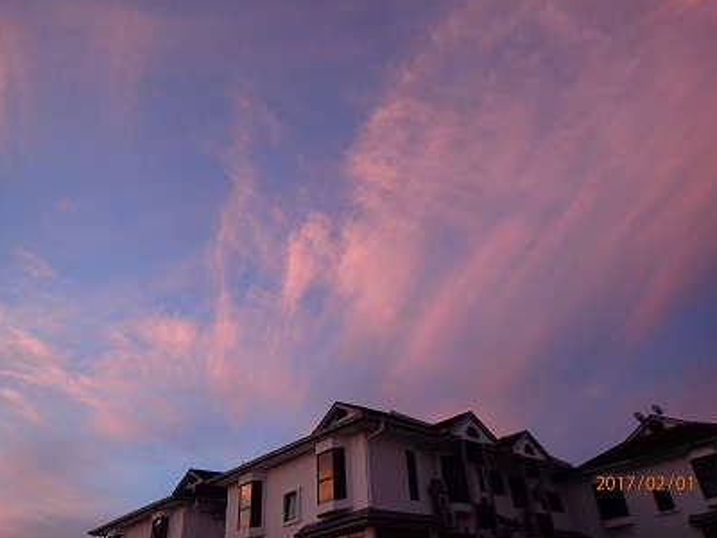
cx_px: 367
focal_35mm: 26
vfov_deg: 53.1
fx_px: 539
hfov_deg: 67.3
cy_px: 262
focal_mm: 4.5
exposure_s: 1/60
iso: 100
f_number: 2
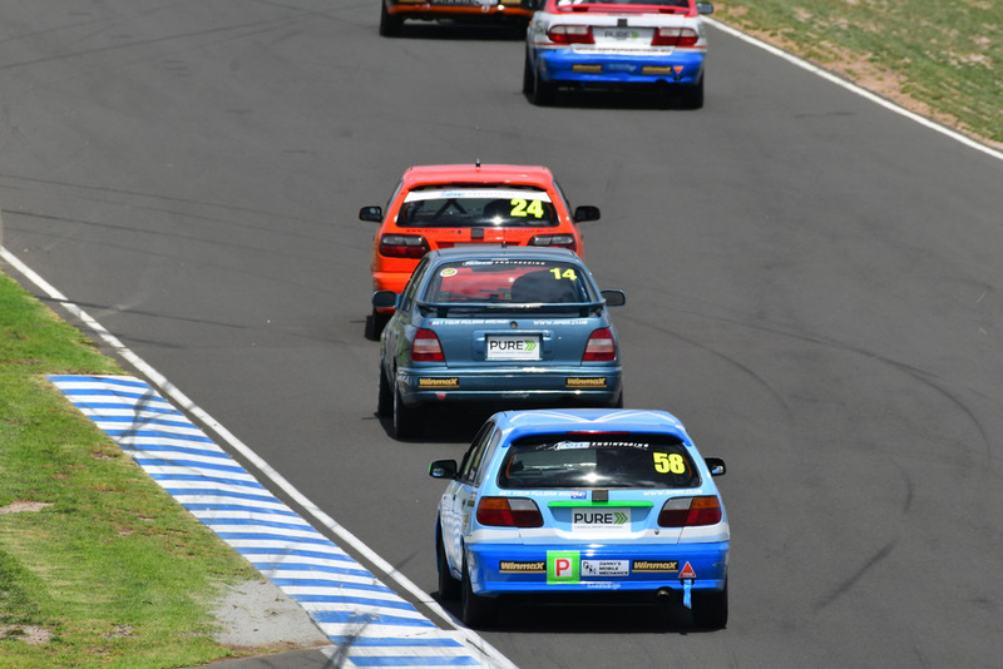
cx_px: 502
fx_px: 20902
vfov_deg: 1.8
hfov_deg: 2.7
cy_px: 334
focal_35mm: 750
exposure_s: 1/640
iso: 200
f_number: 10
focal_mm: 500
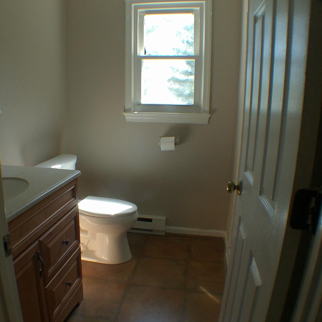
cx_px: 125
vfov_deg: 38.3
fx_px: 463
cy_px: 160
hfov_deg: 38.1
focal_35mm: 44
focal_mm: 5.8
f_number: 3.4
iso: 100
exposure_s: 1/45
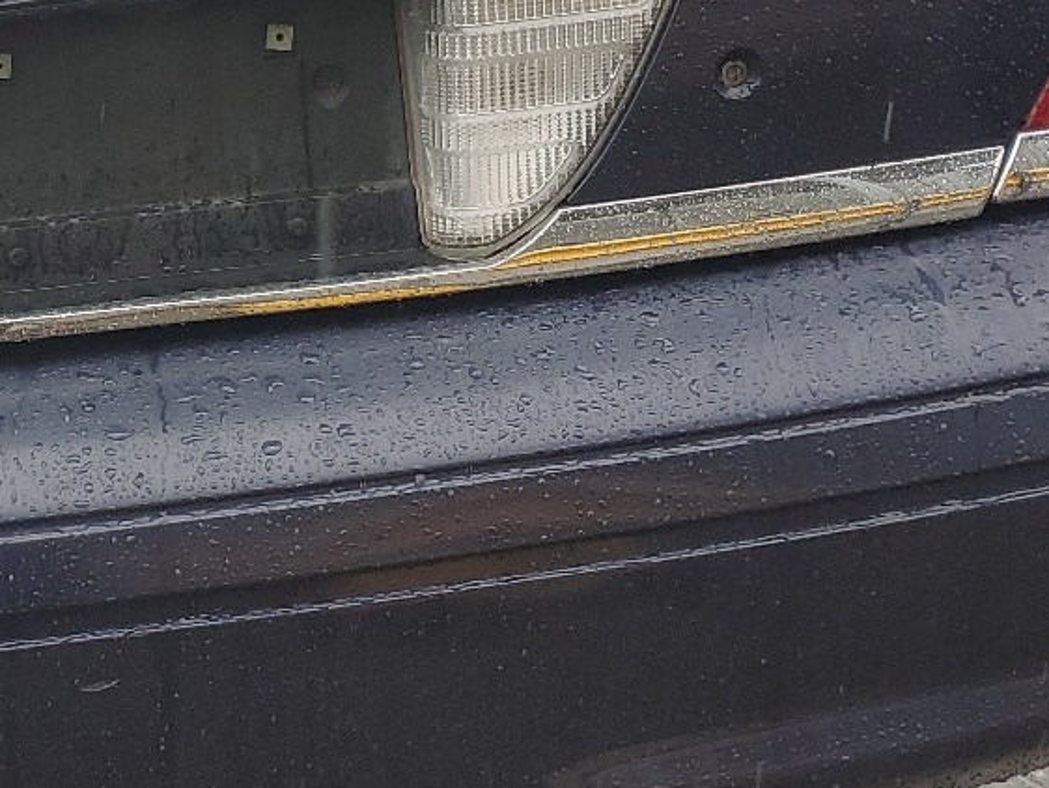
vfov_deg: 19.8
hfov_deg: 25.4
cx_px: 75
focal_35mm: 74
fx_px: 2243
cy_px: 189
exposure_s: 1/435
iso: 50
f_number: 1.5
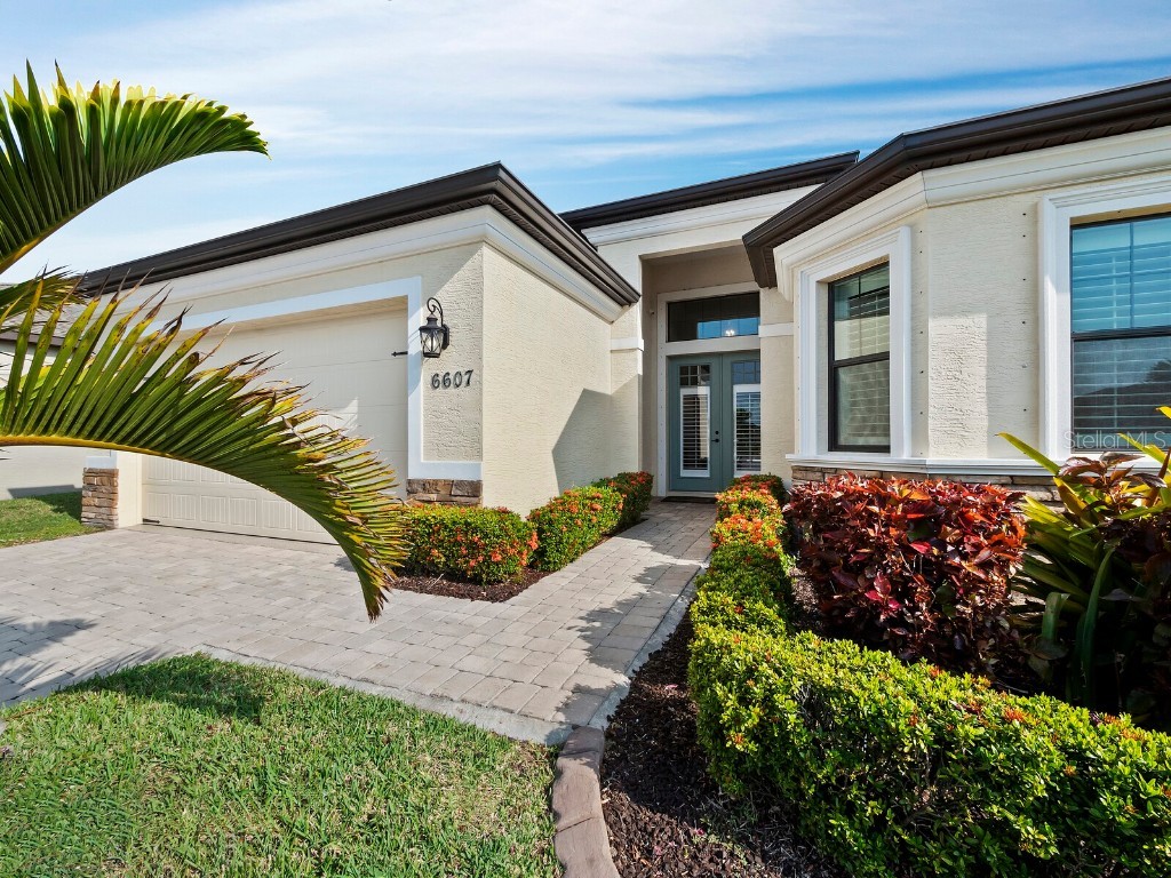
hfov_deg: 102.1
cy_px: 439
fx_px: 474
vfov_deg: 85.7
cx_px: 586
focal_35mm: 14
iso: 400
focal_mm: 7
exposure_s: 1/250
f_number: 11
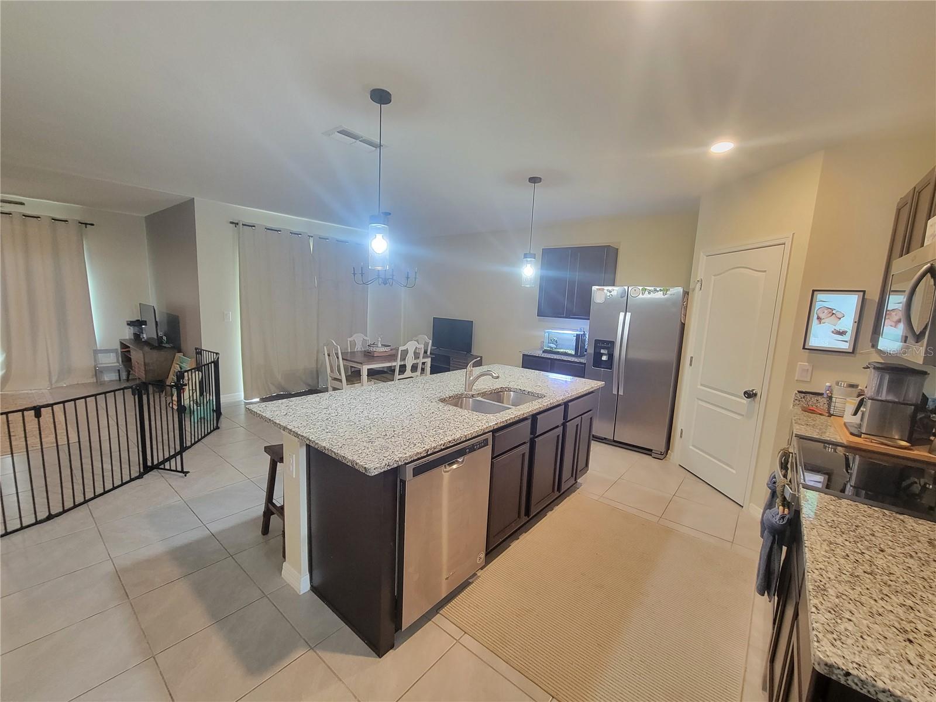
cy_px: 351
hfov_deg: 106.2
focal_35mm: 13
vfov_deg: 89.9
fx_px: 352
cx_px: 468
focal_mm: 2.2
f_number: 2.2
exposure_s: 1/30
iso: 500
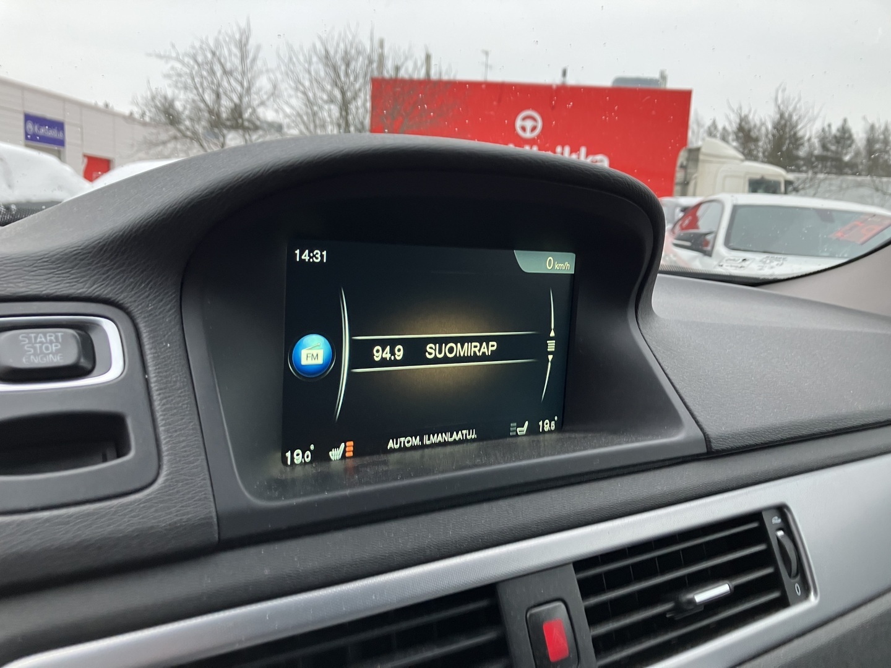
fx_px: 721
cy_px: 334
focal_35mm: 28
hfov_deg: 63.4
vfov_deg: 49.7
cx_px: 446
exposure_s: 1/63
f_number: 1.8
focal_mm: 3.99
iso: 64
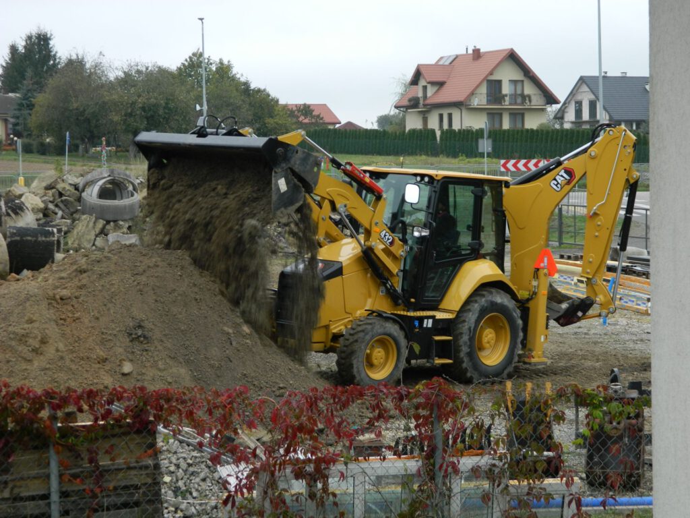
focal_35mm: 84
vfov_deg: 17.6
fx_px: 1674
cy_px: 259
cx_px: 345
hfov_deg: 23.3
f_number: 4.2
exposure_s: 1/50
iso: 100
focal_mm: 15.1
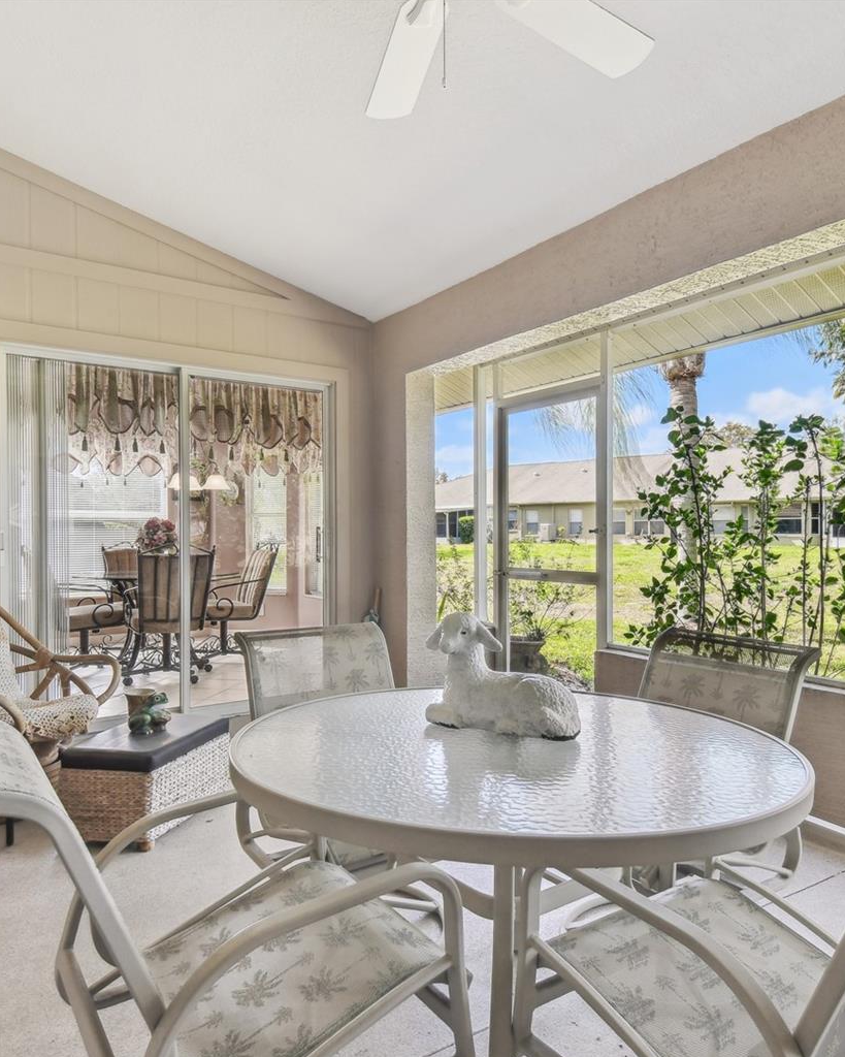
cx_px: 435
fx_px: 688
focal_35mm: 22
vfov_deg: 75.0
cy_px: 545
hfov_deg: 63.1
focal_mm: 10
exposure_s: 1/20
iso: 100
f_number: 7.1
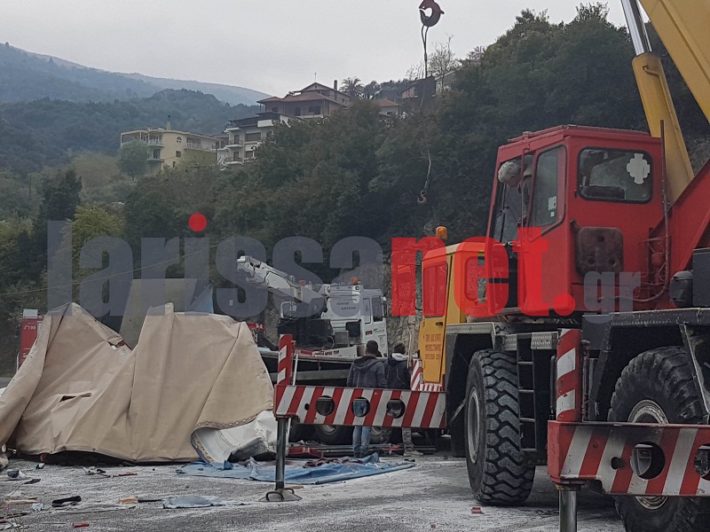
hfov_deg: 67.3
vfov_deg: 53.1
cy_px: 266
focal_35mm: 26
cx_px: 355
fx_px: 533
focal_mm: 4.2
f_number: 1.7
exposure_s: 1/1032
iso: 40
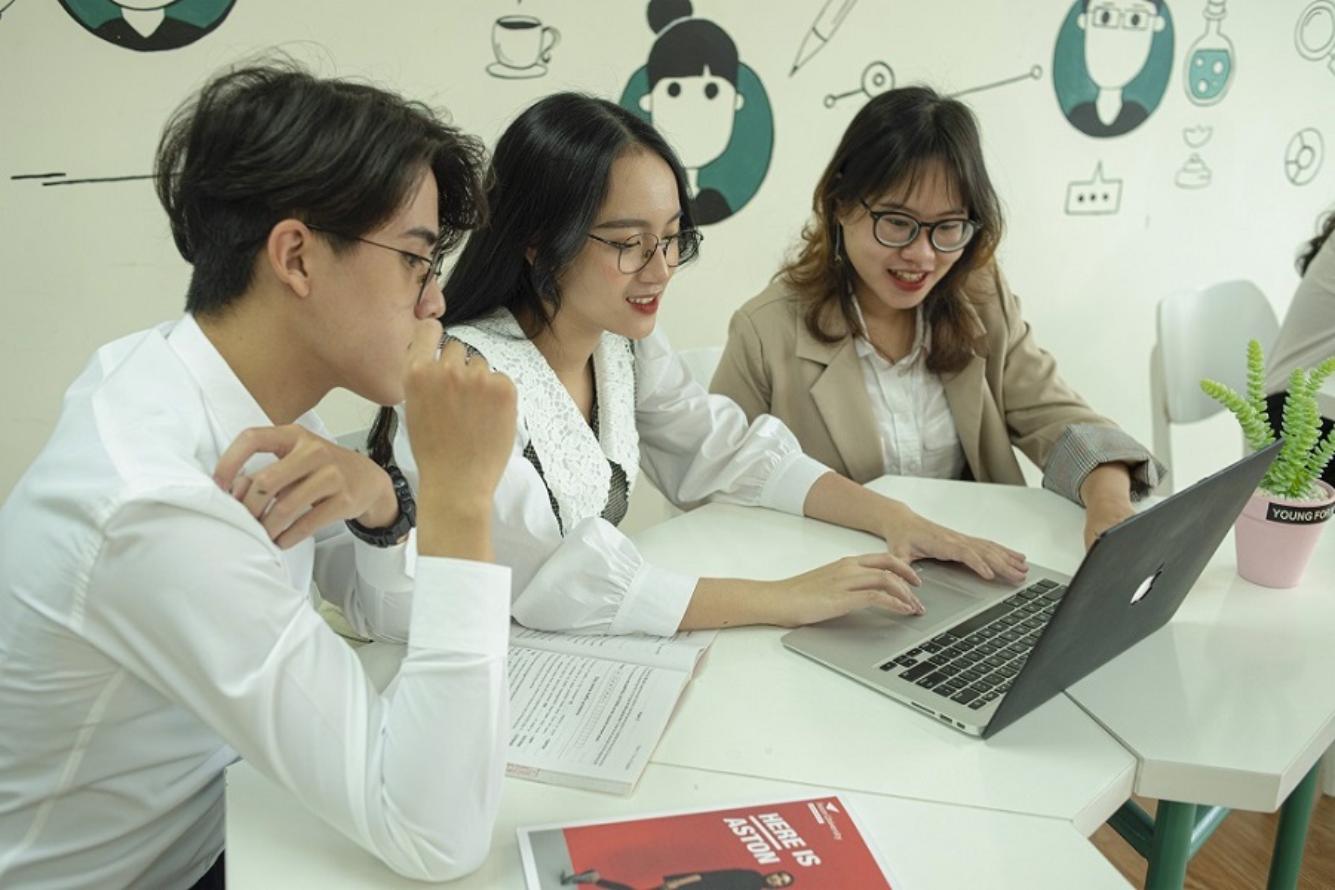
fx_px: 1298
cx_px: 668
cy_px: 445
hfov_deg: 54.4
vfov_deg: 37.9
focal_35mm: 35
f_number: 5
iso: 800
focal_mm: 35
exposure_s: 1/125
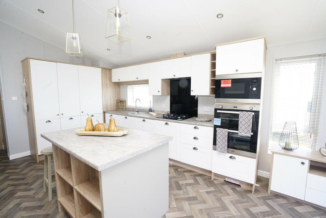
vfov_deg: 73.8
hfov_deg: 96.7
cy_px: 109
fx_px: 145
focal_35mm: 16
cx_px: 163
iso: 1600
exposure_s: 1/60
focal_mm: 16
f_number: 11
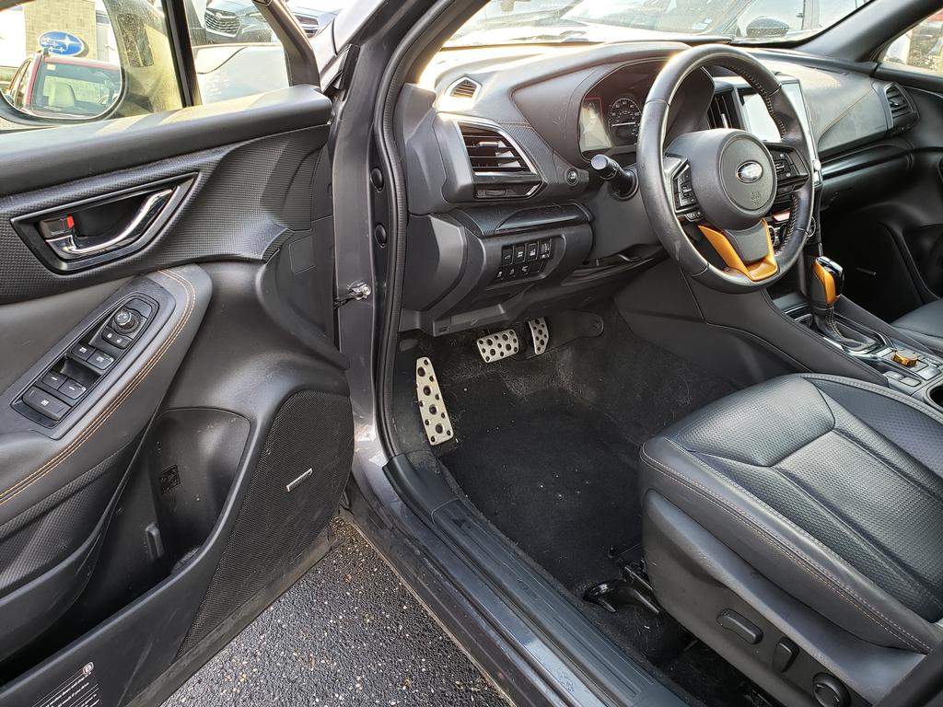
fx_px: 708
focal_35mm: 26
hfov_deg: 67.3
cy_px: 354
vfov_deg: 53.1
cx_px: 472
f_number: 2.4
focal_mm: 4.3
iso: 100
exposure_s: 1/46
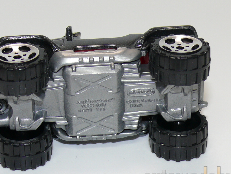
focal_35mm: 140
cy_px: 80
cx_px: 99
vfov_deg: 10.6
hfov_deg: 14.1
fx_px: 934
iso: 100
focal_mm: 13.7
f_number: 4
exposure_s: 1/30
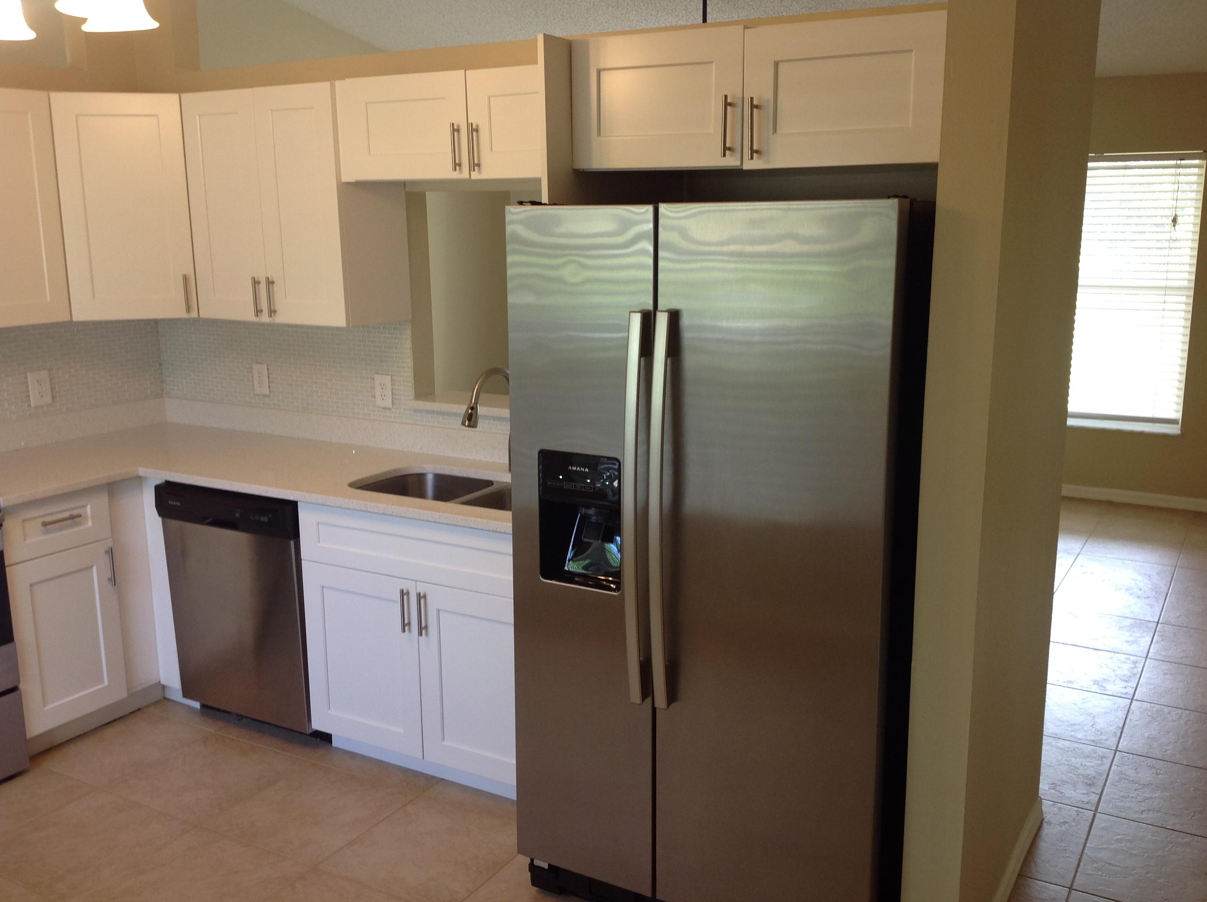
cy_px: 451
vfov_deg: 40.6
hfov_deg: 52.7
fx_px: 1219
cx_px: 604
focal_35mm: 35
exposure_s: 1/24
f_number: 2.4
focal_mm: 4.28
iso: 50
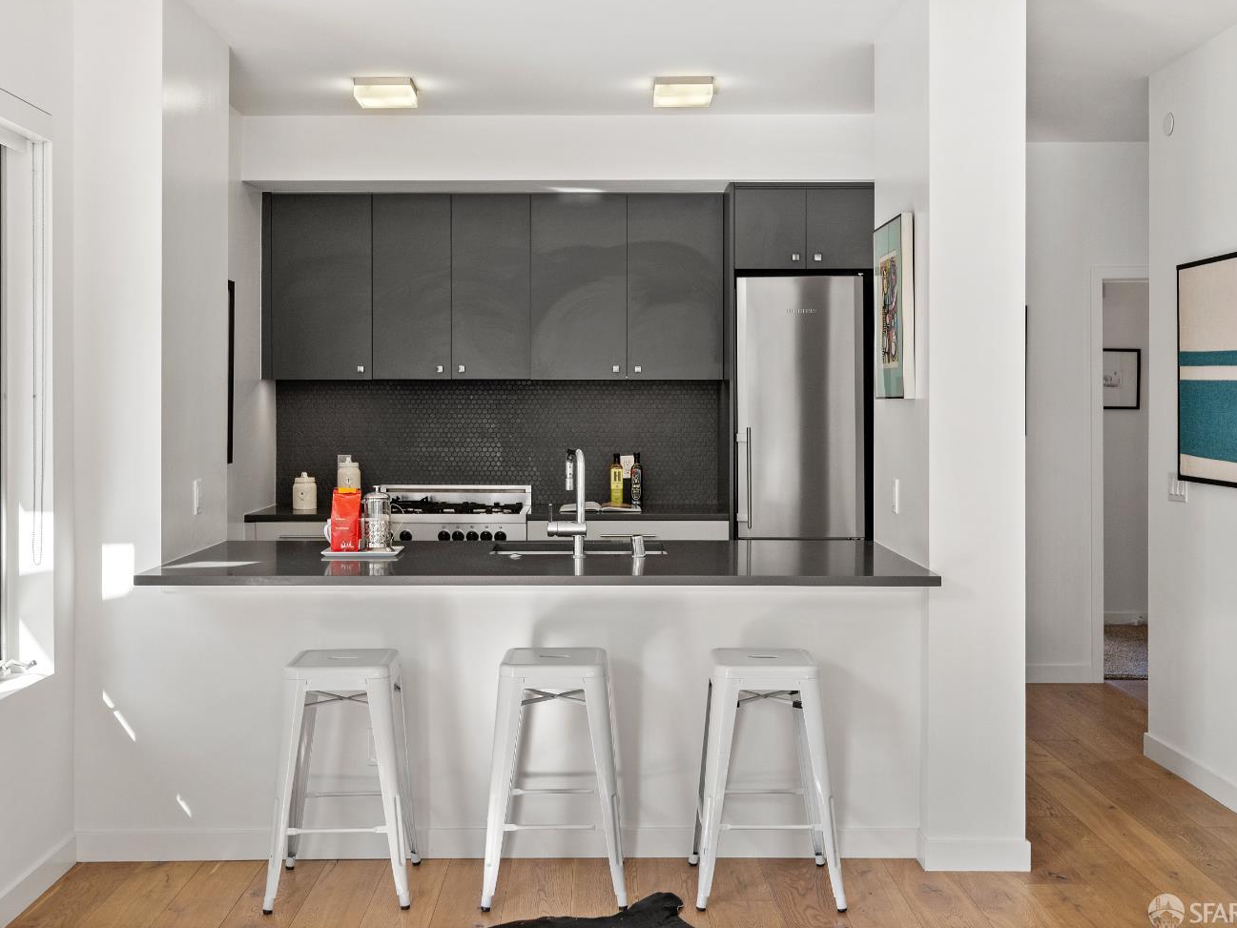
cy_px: 457
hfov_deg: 46.8
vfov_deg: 36.0
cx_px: 584
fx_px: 1430
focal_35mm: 40
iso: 400
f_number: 6.3
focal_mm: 24
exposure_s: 1/30
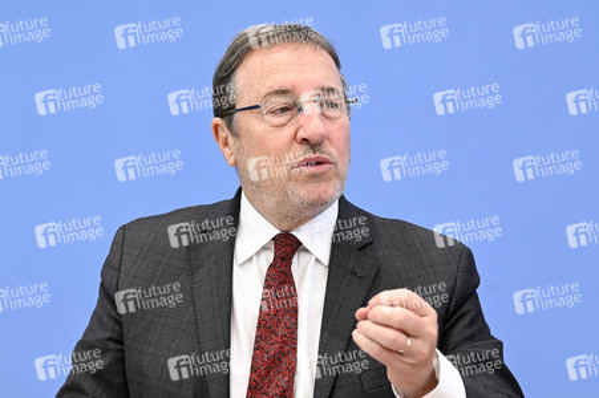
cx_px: 300
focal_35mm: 110
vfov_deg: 12.4
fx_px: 1829
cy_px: 199
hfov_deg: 18.6
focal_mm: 110
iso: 2500
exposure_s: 1/400
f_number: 5
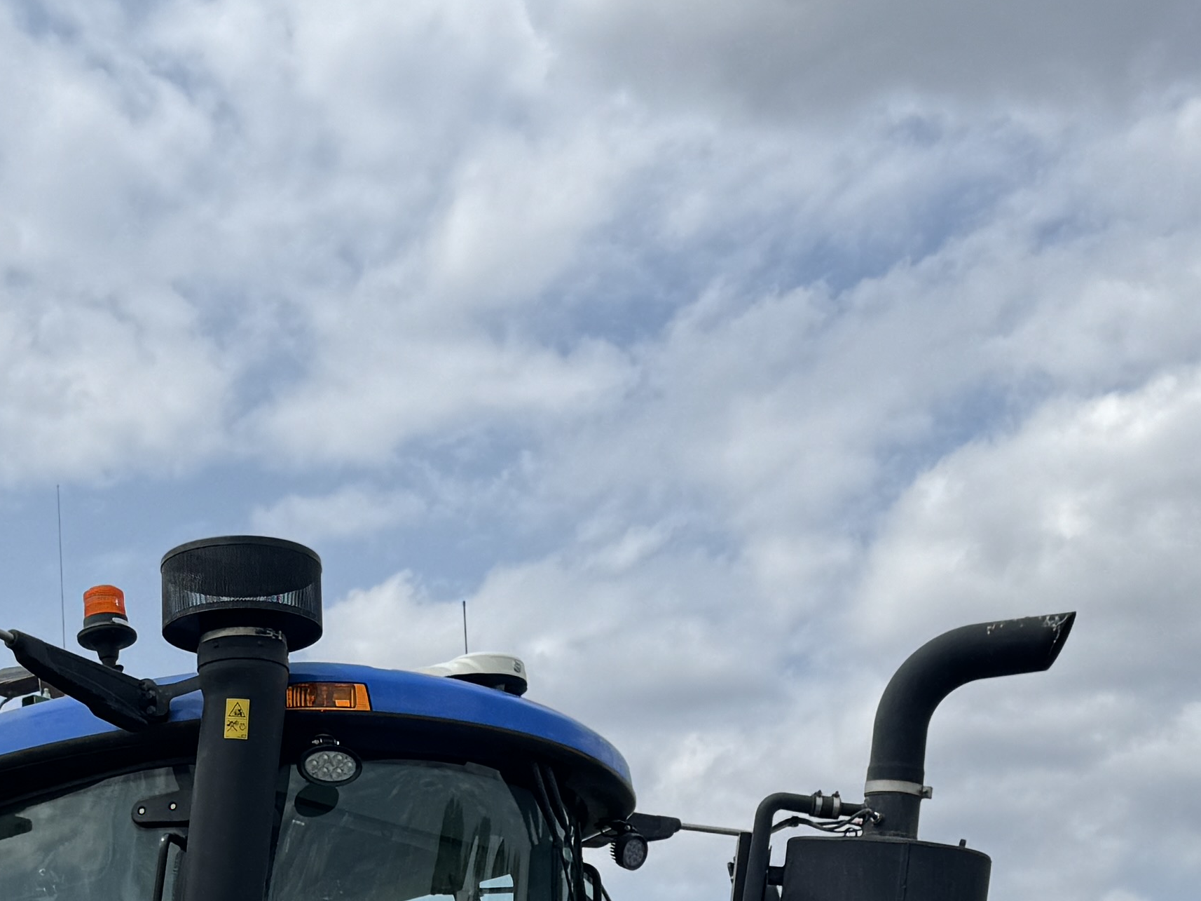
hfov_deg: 24.3
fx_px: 2775
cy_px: 1180
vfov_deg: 17.3
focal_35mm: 80
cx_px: 379
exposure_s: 1/7092
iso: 80
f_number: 1.78
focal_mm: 6.76
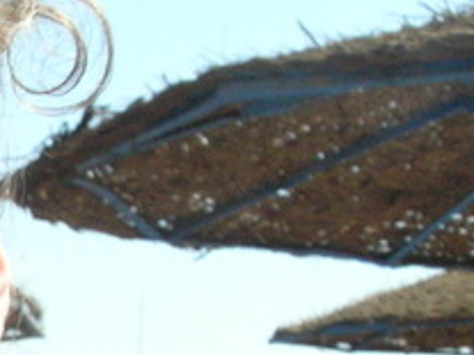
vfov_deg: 10.5
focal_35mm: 139
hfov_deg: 13.3
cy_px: 439
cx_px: -270
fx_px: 1902
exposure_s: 1/2000
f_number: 3.7
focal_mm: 6
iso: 200
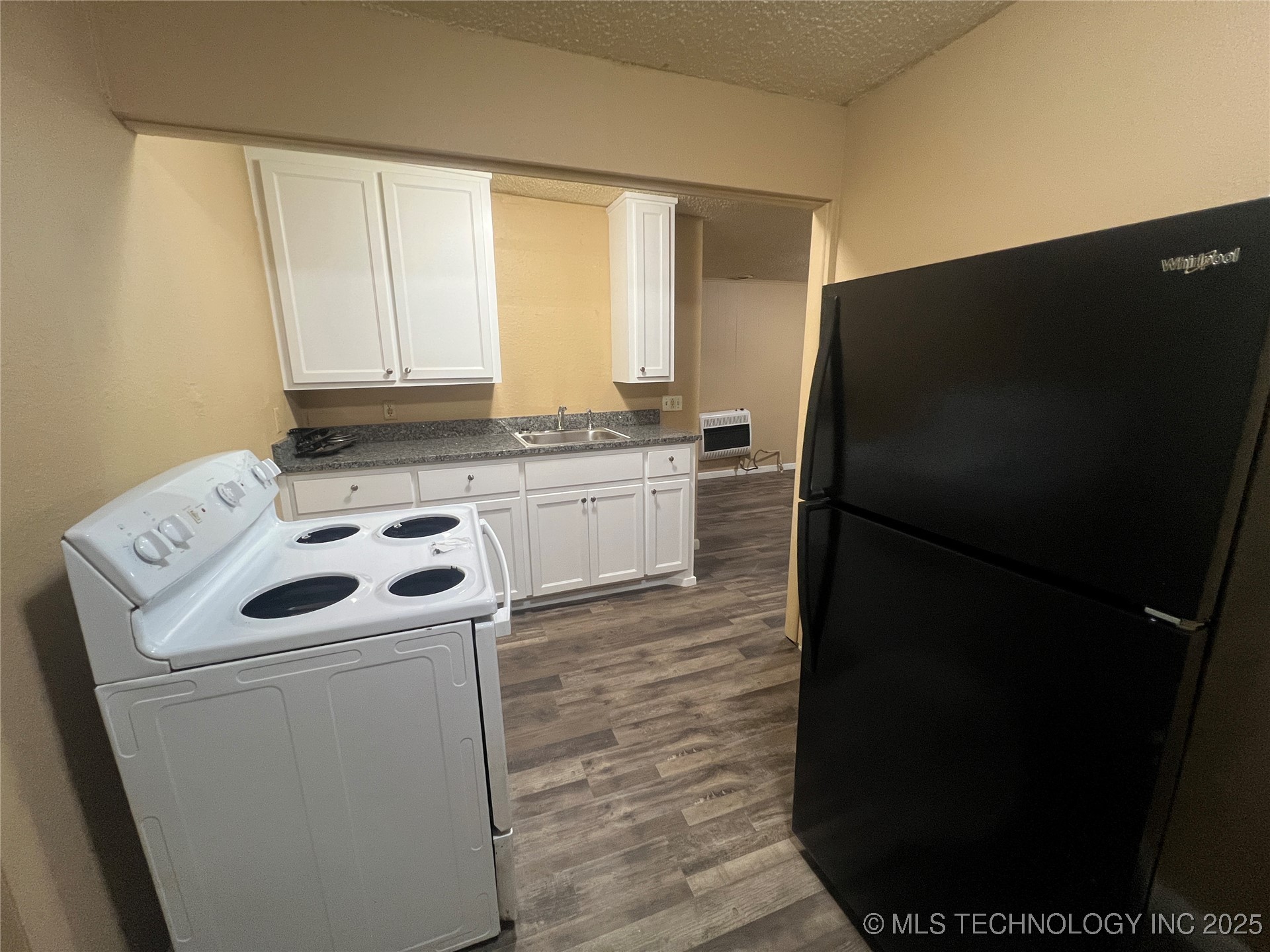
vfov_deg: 89.9
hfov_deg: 106.2
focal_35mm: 13
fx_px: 477
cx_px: 635
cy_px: 476
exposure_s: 1/60
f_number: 1.8
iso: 320
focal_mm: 1.57
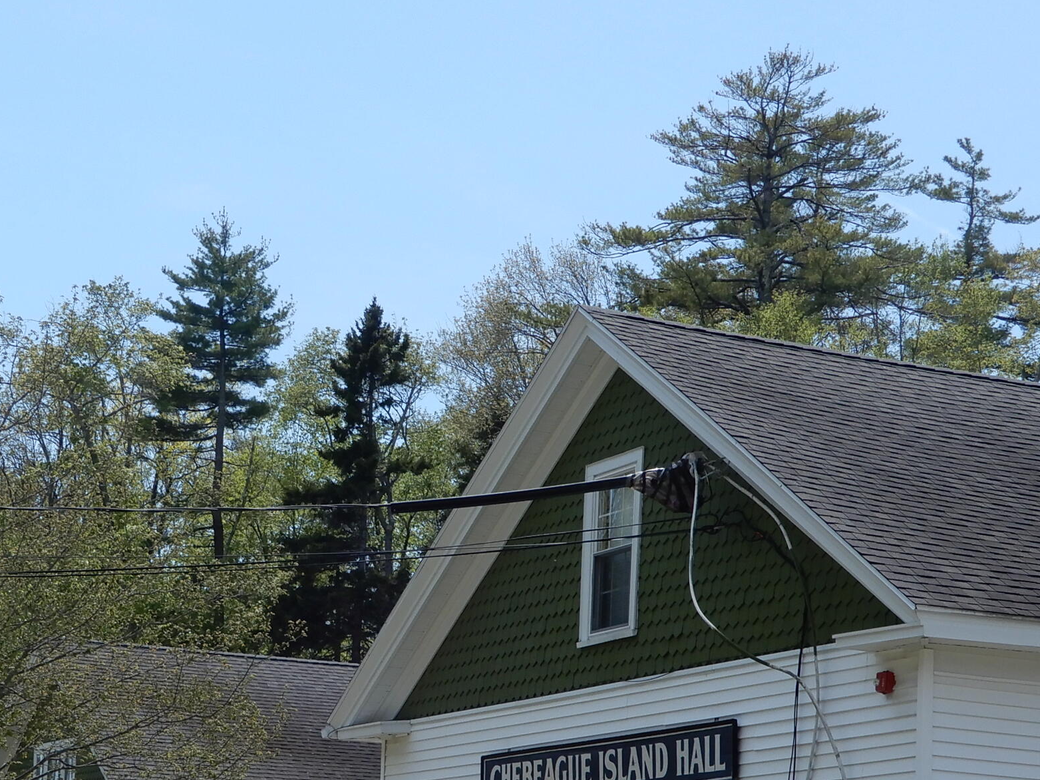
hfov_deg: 20.4
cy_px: 640
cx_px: 409
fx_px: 2884
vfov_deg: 15.3
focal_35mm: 96
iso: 80
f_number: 4
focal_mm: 8.9
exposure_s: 1/800
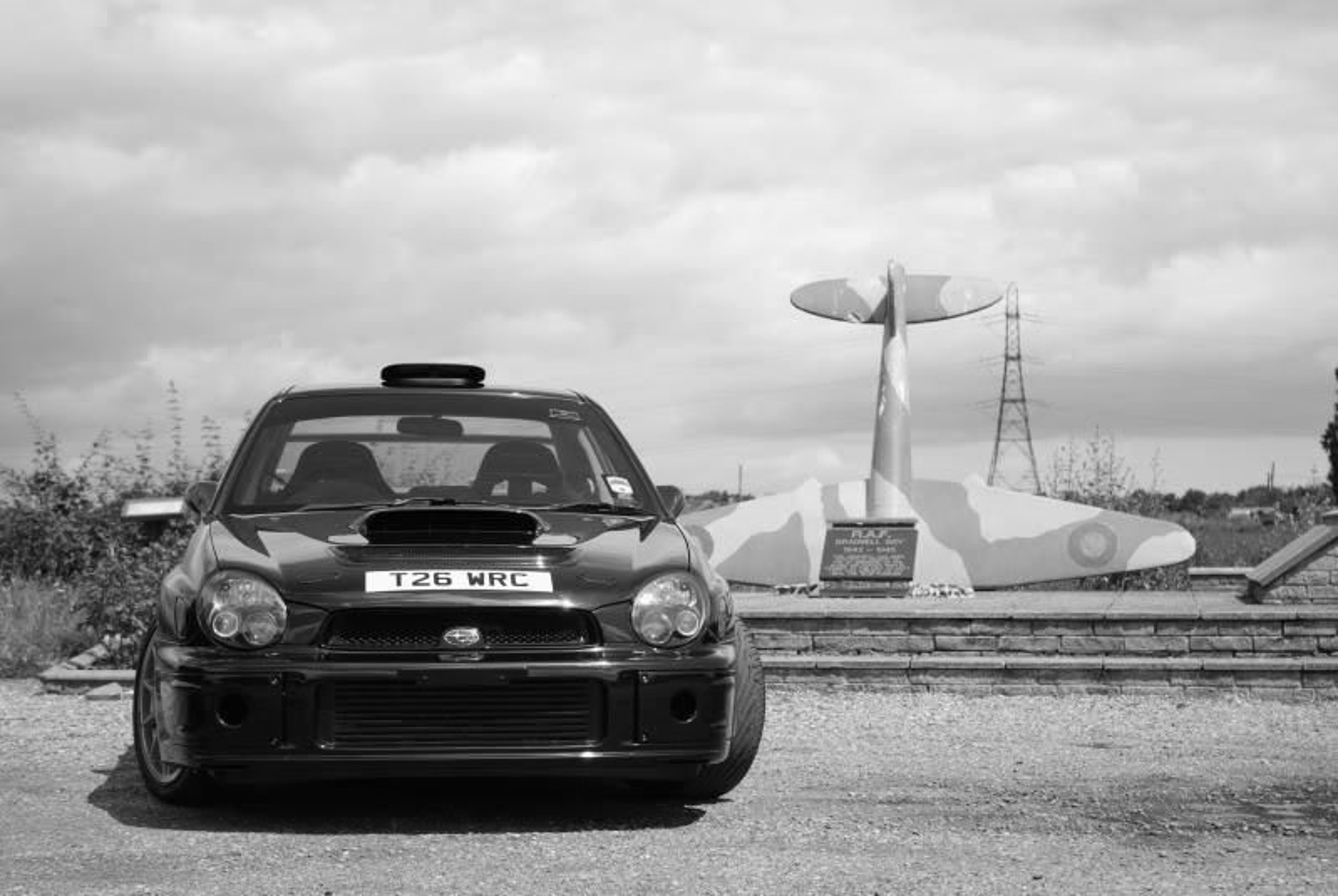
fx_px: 2568
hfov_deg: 29.2
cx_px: 669
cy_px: 448
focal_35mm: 69
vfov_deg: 19.8
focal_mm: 46
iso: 100
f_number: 4.5
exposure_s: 1/500
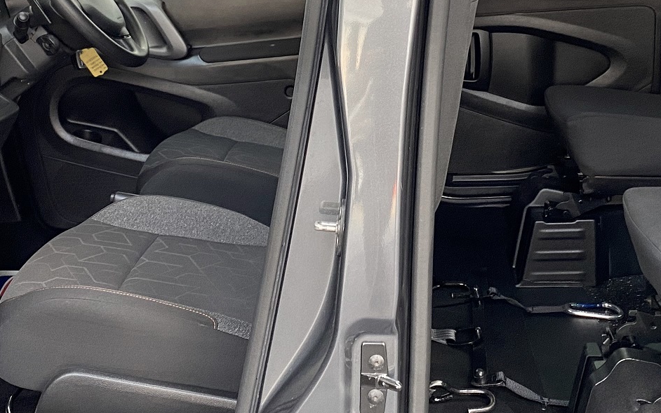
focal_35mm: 59
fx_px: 1063
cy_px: 108
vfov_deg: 21.8
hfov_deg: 34.4
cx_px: 403
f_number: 1.8
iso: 125
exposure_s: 1/50
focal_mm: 4.25
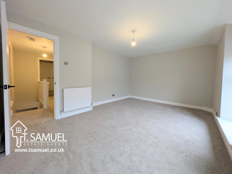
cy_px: 83
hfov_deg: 106.1
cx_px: 114
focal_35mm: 13
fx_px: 87
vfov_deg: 90.0
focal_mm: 2.23
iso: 44
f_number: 1.95
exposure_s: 1/21.6
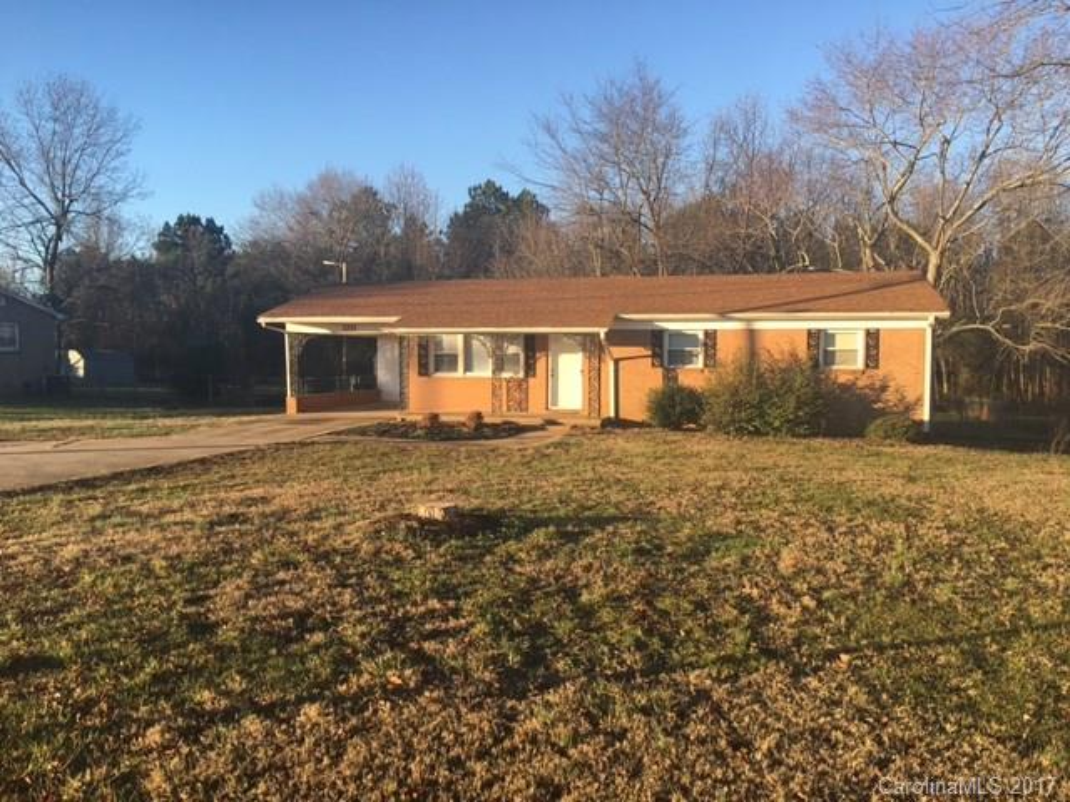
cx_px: 535
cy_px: 401
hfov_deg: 61.7
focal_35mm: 29
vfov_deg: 48.2
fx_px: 896
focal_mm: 4.15
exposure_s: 1/487
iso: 25
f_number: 2.2
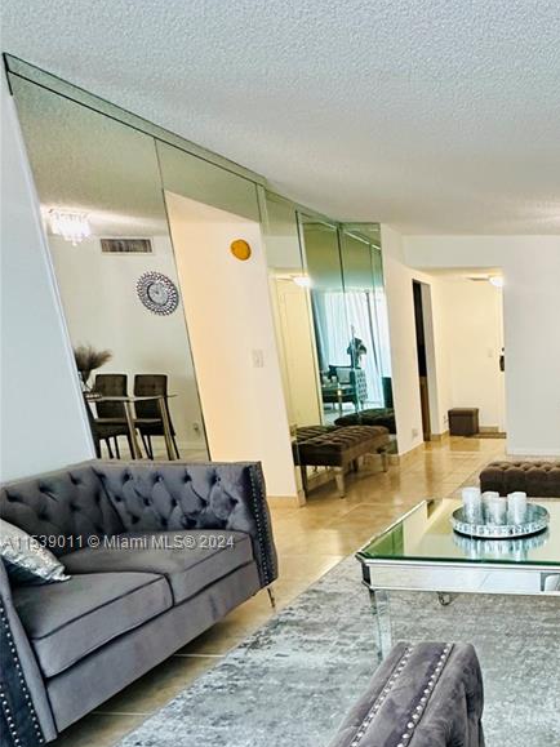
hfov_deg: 41.0
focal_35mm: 29
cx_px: 579
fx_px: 626
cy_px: 543
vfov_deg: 59.0
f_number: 2.2
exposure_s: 1/120
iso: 250
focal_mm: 2.22
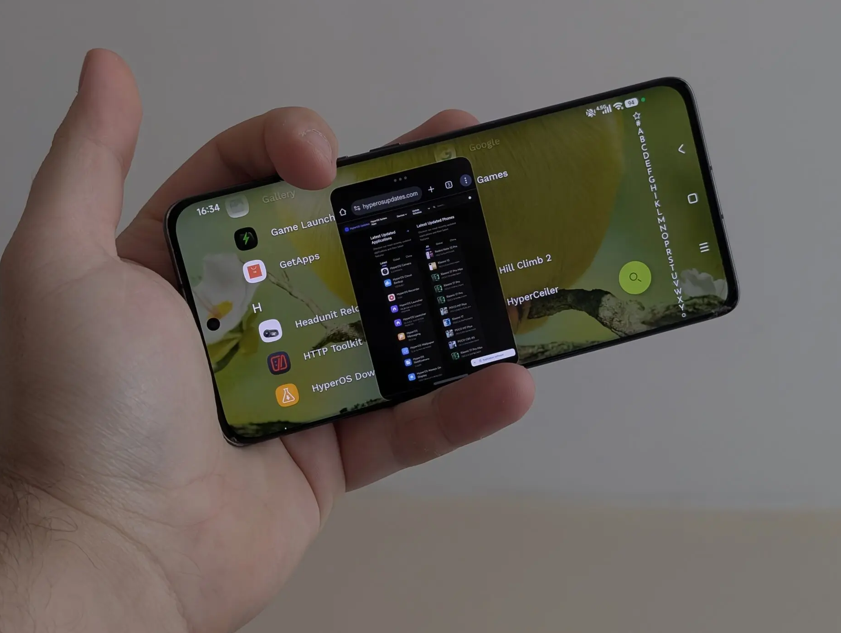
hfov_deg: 37.4
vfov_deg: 28.6
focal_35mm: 51
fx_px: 1241
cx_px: 428
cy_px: 304
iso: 372
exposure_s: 1/245
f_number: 1.68
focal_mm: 6.9
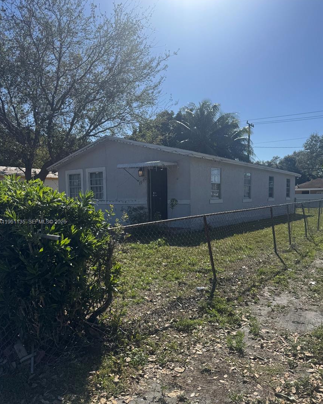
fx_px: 311
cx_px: 165
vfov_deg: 65.9
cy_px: 222
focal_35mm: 26
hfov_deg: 54.9
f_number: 1.78
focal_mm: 6.76
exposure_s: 1/5348
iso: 80
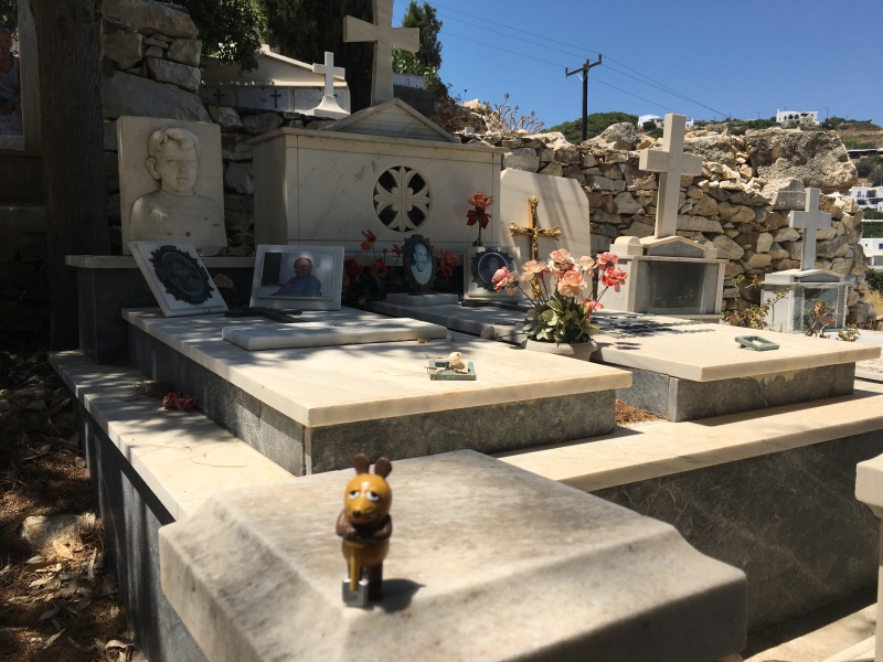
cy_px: 331
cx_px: 442
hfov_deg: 61.7
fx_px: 740
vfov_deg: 48.2
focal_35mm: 29
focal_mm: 4.15
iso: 25
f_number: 2.2
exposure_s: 1/2564
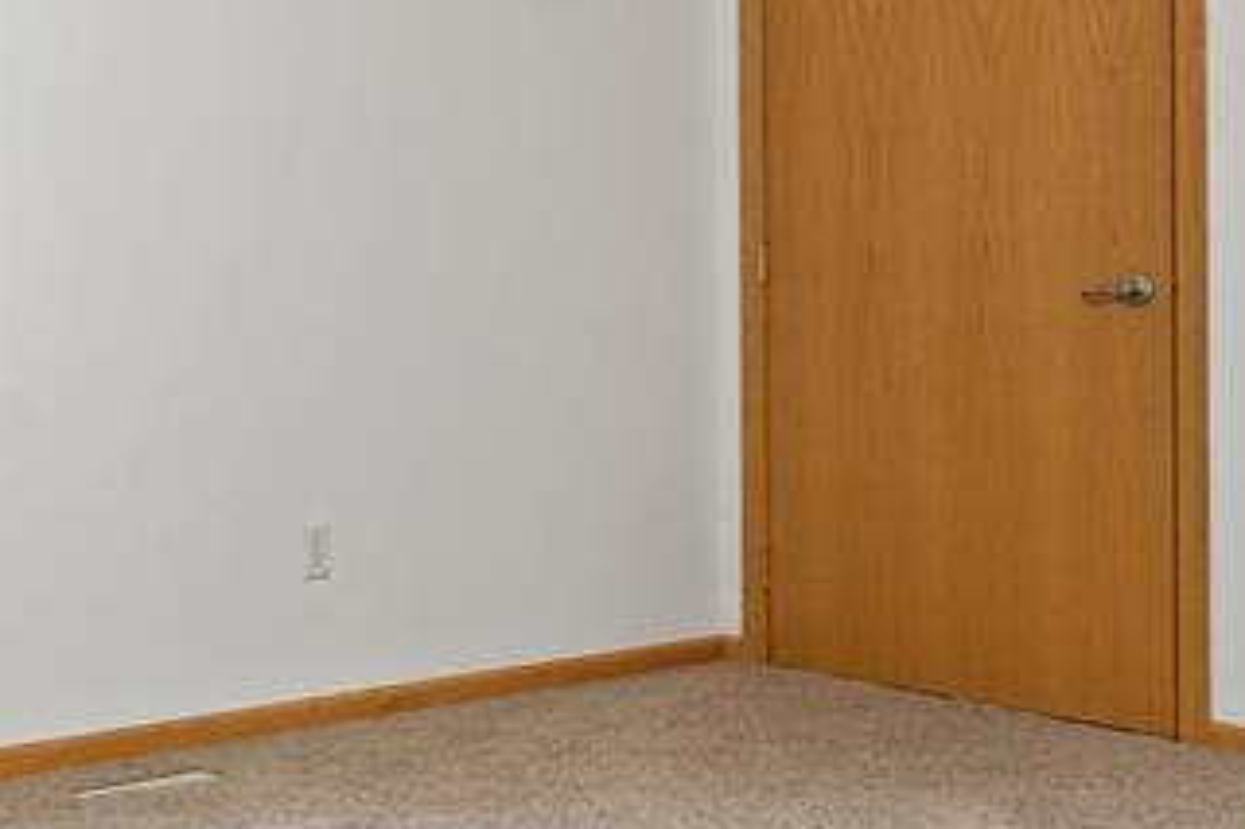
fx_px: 2212
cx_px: -257
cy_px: 64
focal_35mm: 64
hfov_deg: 27.6
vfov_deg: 20.7
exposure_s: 1/3
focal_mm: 16
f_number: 8
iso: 800
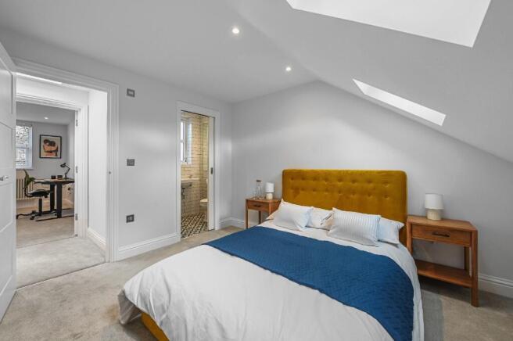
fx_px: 199
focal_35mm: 14
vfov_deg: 81.1
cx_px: 256
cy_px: 170
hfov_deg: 104.3
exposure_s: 1/3
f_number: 8
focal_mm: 14
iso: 400
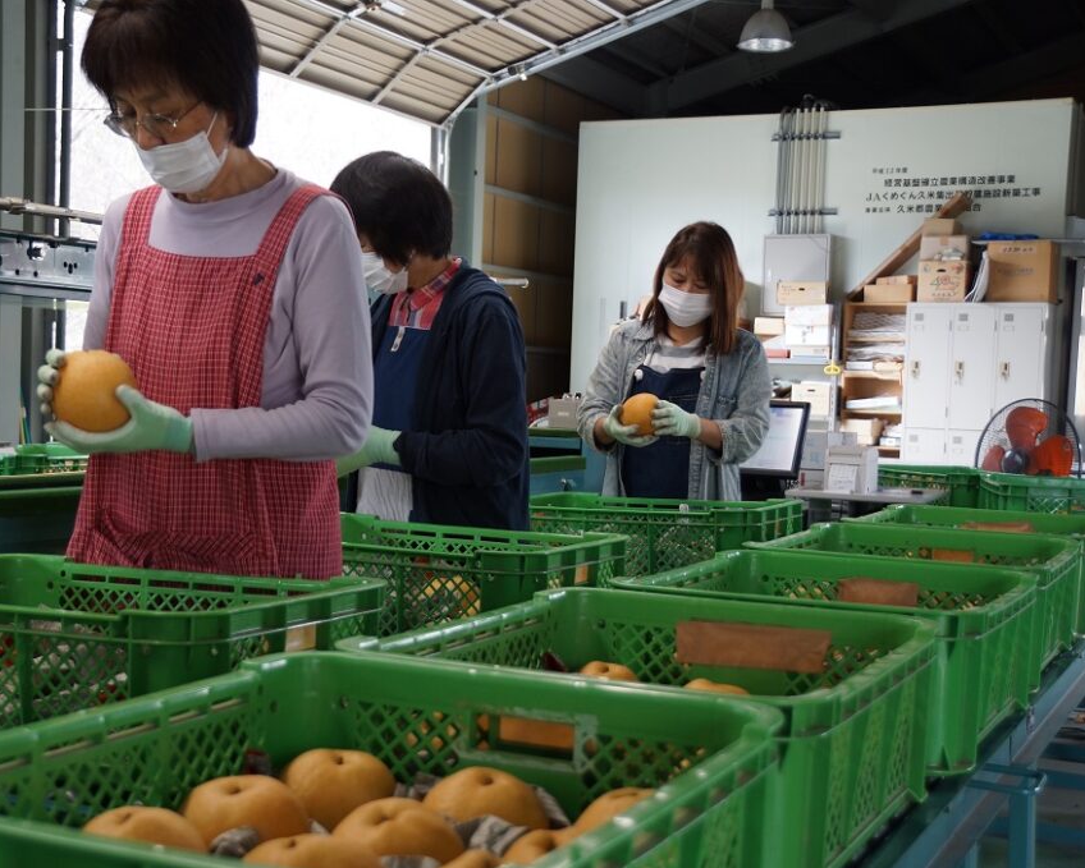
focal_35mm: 51
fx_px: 1638
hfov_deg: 36.6
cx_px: 463
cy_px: 436
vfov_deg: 29.7
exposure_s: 1/60
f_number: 4
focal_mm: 30
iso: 250
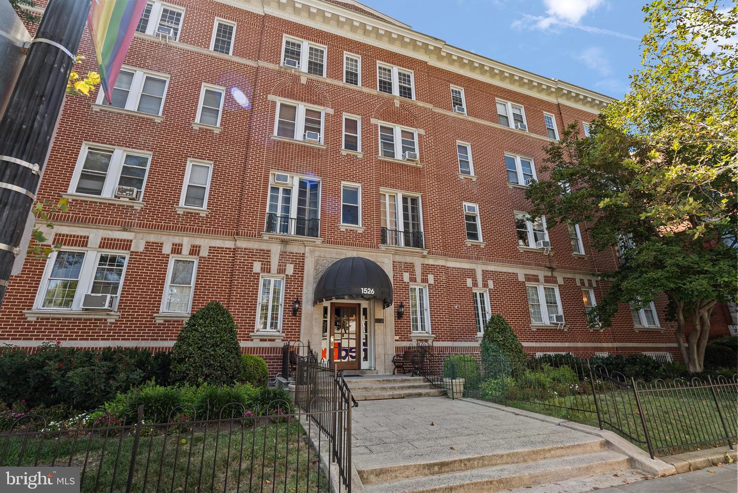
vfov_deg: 73.8
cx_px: 369
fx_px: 328
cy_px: 246
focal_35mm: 16
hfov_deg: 96.7
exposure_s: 1/6
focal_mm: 16
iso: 200
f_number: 8
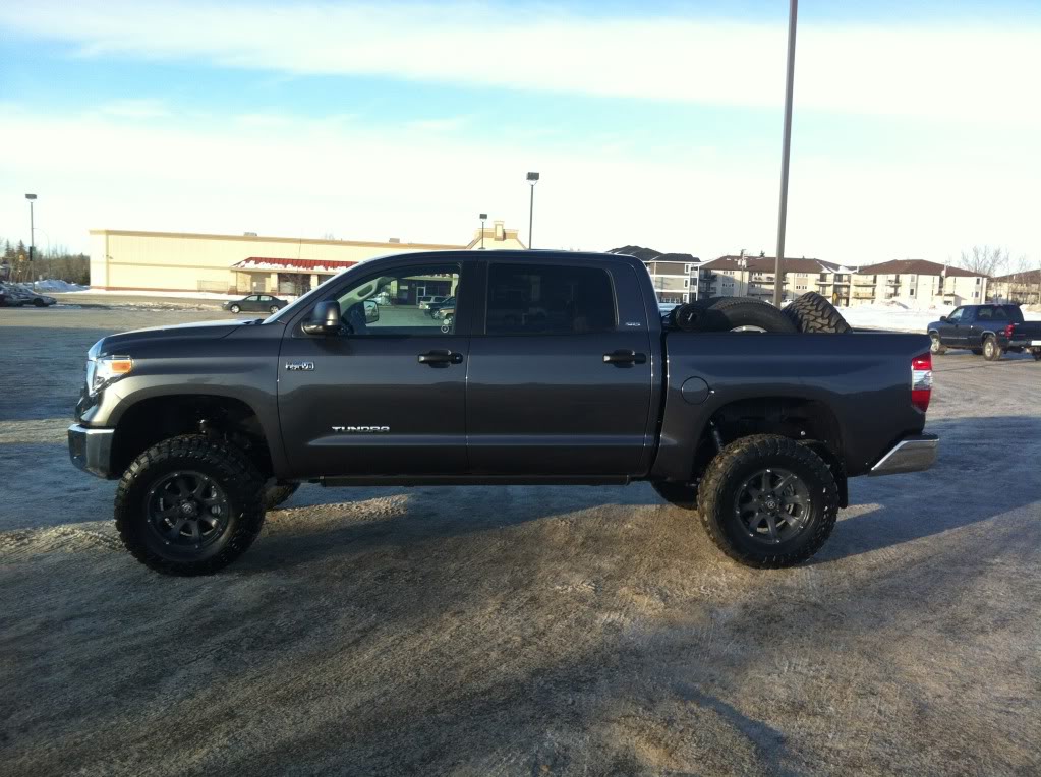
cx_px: 520
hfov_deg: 52.7
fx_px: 1051
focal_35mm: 35
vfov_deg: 40.6
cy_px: 388
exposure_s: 1/487
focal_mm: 3.9
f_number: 2.8
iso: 80
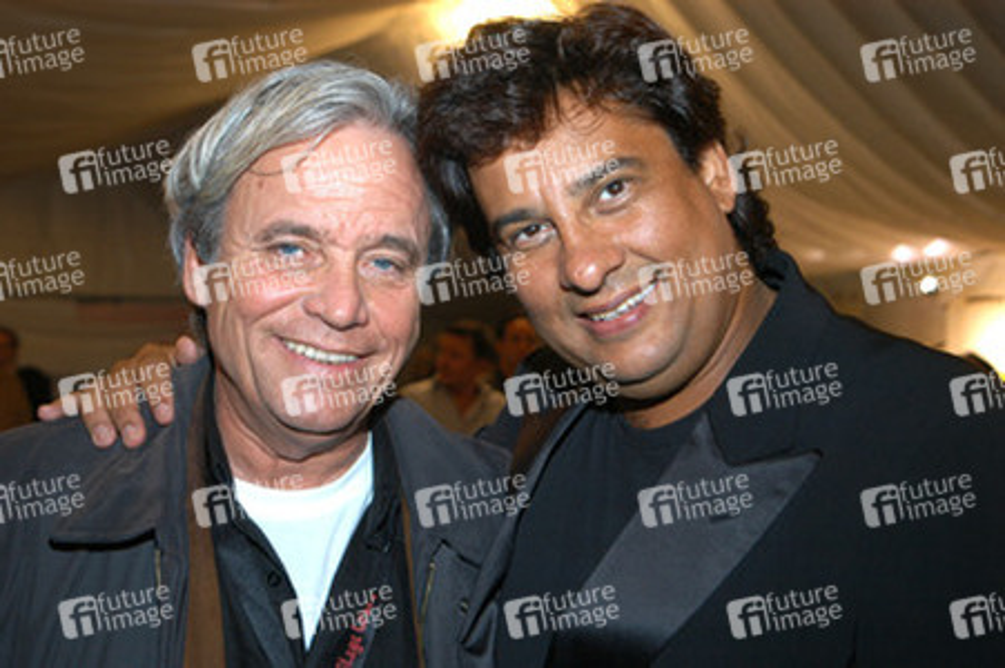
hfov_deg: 37.9
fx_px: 1465
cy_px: 334
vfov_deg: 25.7
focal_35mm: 52
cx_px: 502
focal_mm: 35
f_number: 4.5
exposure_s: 1/60
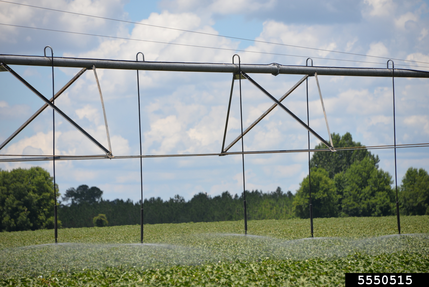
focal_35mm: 250
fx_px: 2981
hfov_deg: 8.2
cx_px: 214
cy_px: 144
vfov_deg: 5.5
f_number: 7.1
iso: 200
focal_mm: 250
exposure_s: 1/800
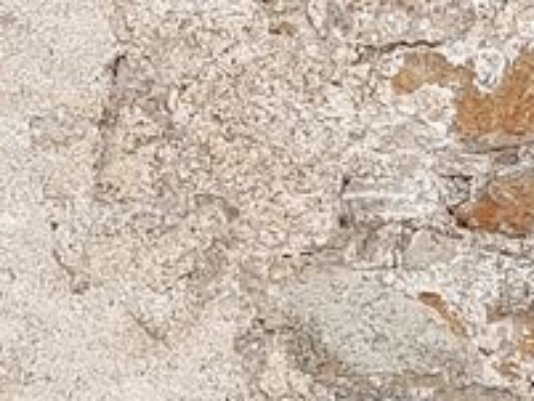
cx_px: 561
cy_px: 935
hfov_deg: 9.5
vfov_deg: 6.8
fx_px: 3195
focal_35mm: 207
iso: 50
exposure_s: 1/153
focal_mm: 4.2
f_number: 1.7
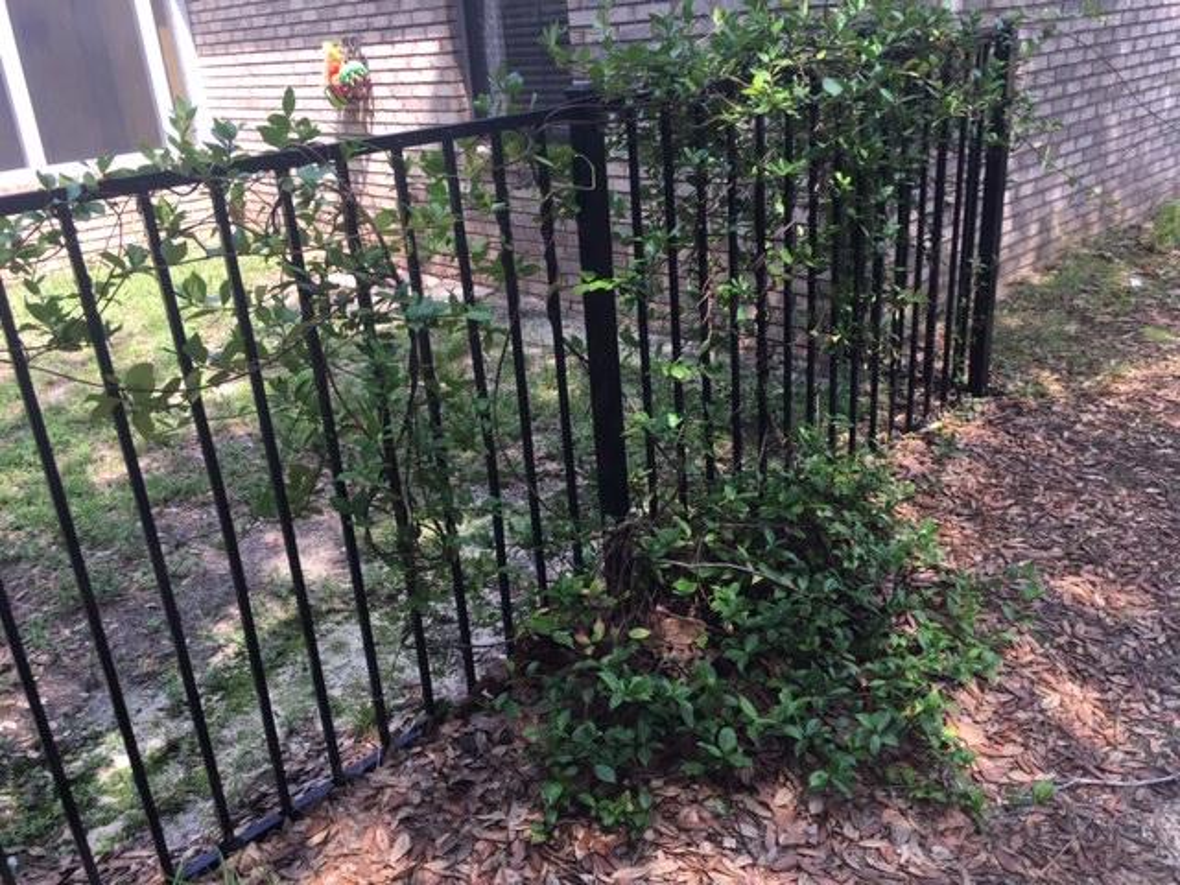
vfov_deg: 48.2
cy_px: 442
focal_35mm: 29
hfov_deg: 61.7
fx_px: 989
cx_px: 590
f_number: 2.2
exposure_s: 1/226
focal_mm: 4.15
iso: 25
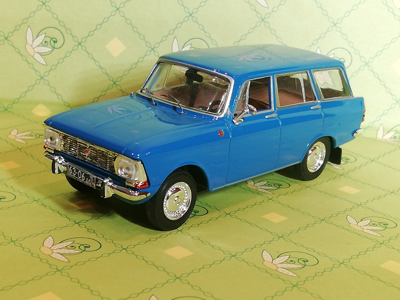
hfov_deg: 29.8
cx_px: 200
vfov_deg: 22.6
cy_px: 150
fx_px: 751
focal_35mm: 65
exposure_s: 1/33.3
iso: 125
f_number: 2.2
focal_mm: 3.46
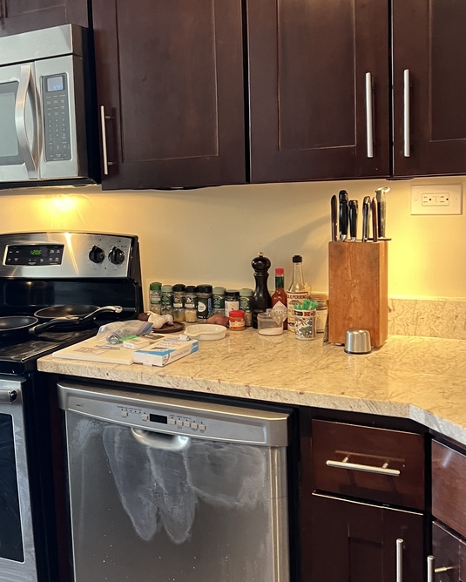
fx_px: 706
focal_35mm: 41
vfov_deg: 44.7
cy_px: 252
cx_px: 120
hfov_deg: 35.7
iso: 320
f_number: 1.5
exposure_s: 1/60
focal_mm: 5.7
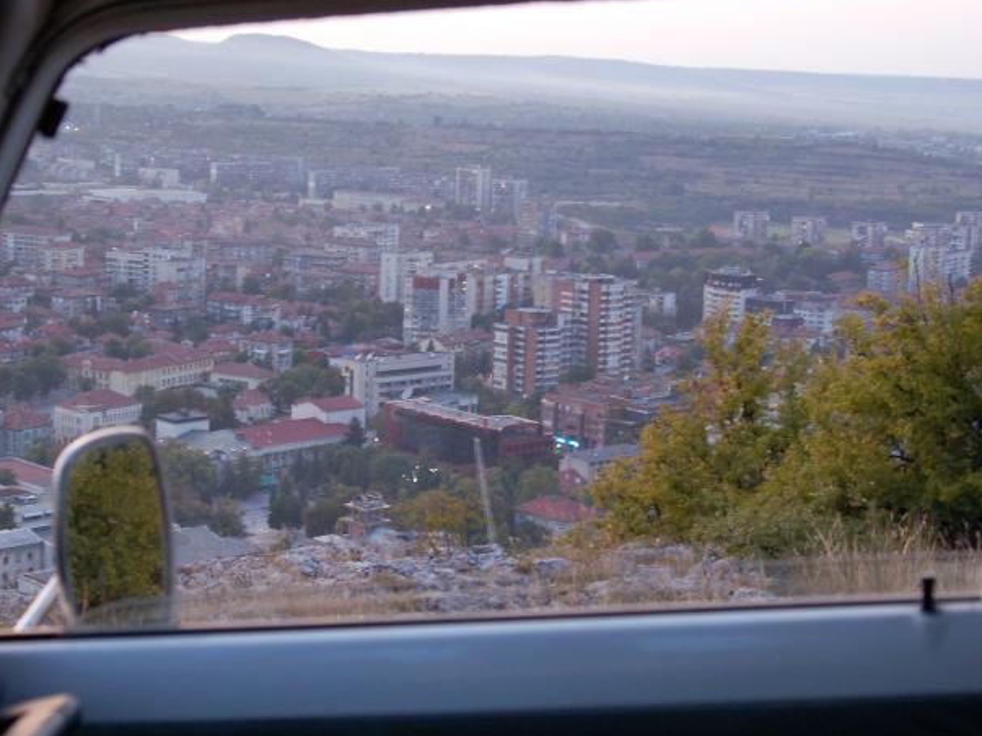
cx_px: 546
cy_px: 342
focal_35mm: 65
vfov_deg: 22.6
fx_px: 1844
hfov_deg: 29.8
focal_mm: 34
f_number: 5.6
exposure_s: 1/6
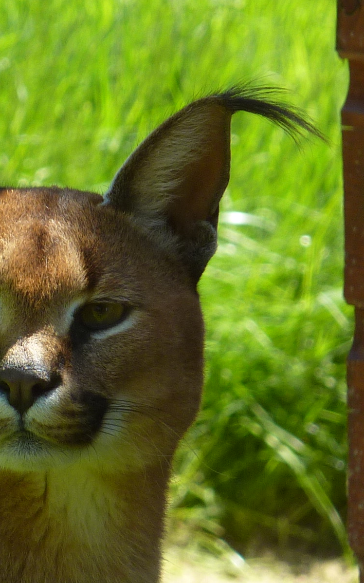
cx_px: 29
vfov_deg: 2.8
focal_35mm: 758
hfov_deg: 1.7
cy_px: 291
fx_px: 12033
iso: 100
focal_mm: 49.2
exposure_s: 1/125
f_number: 4.9
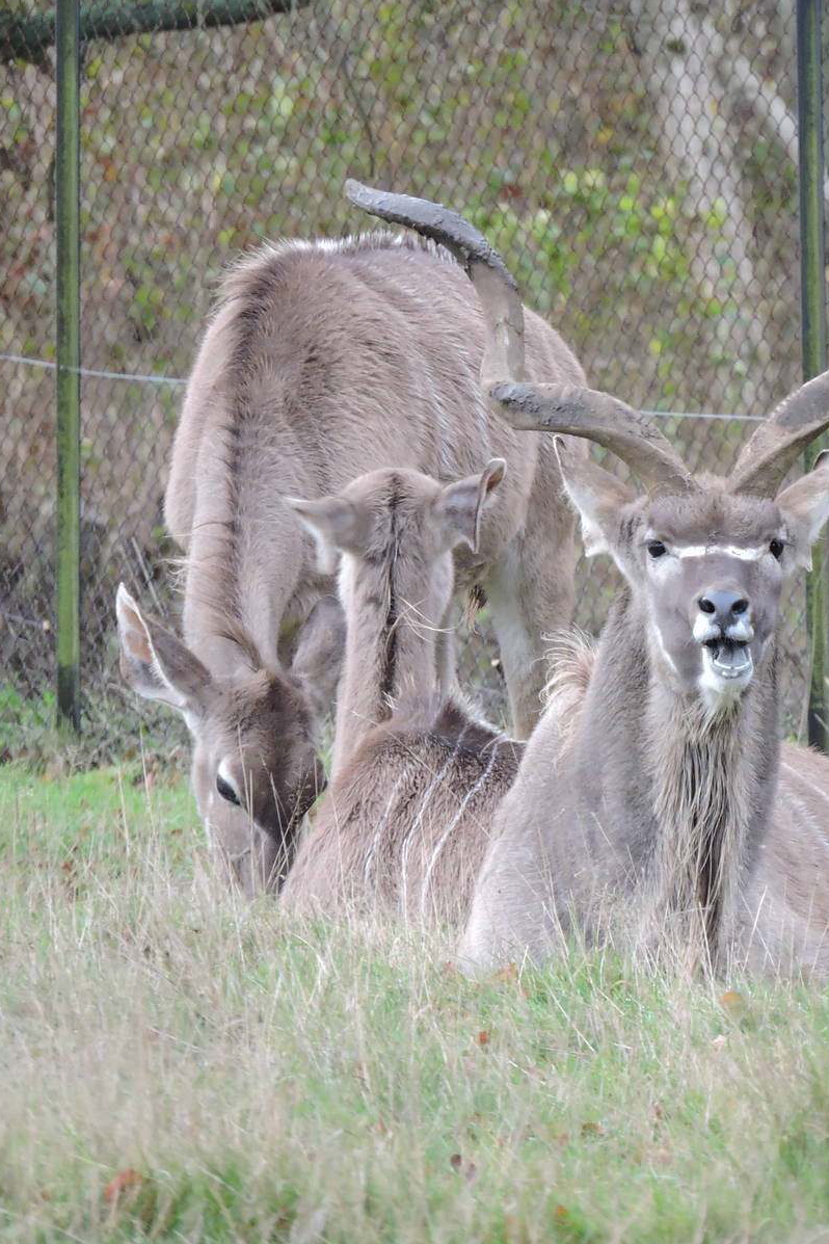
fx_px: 43208
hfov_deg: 1.1
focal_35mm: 1251
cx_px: 674
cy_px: 621
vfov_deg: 1.6
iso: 400
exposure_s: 1/100
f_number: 5.6
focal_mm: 161.2
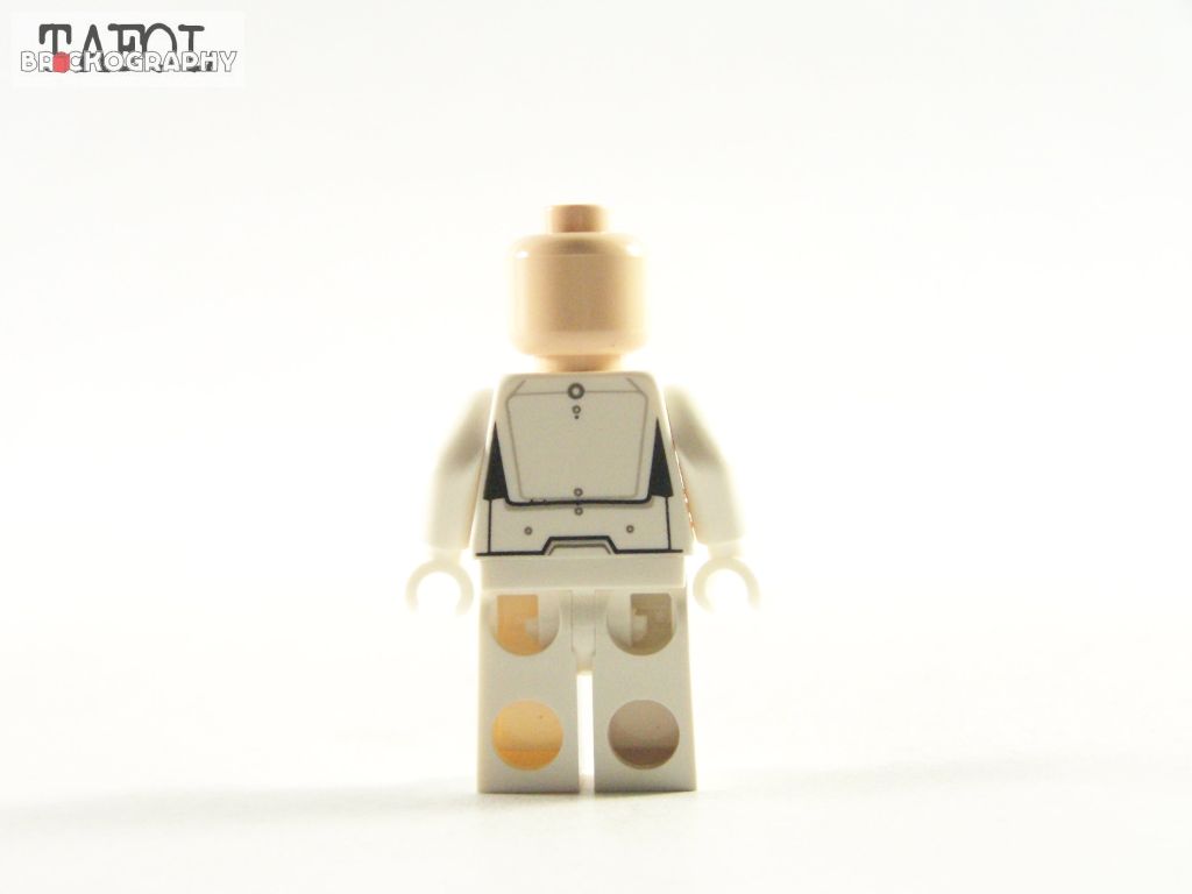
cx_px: 596
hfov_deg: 20.9
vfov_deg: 15.7
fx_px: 3237
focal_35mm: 94
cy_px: 447
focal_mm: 15.6
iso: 400
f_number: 3.2
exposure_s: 1/60
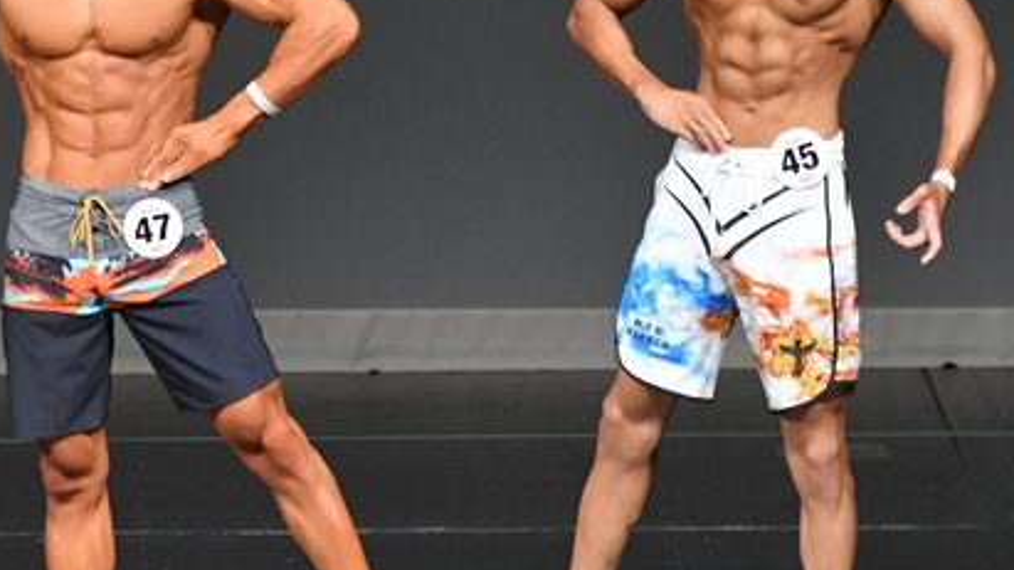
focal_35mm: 622
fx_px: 16721
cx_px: 157
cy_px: 244
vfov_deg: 2.0
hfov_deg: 3.5
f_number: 5.6
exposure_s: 1/400
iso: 4000
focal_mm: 210
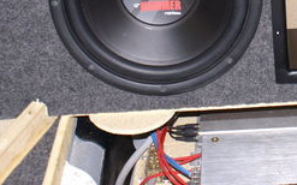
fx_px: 898
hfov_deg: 18.3
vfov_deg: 11.6
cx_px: 302
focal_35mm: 111
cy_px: -30
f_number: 5
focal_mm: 28
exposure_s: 1/60
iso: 400
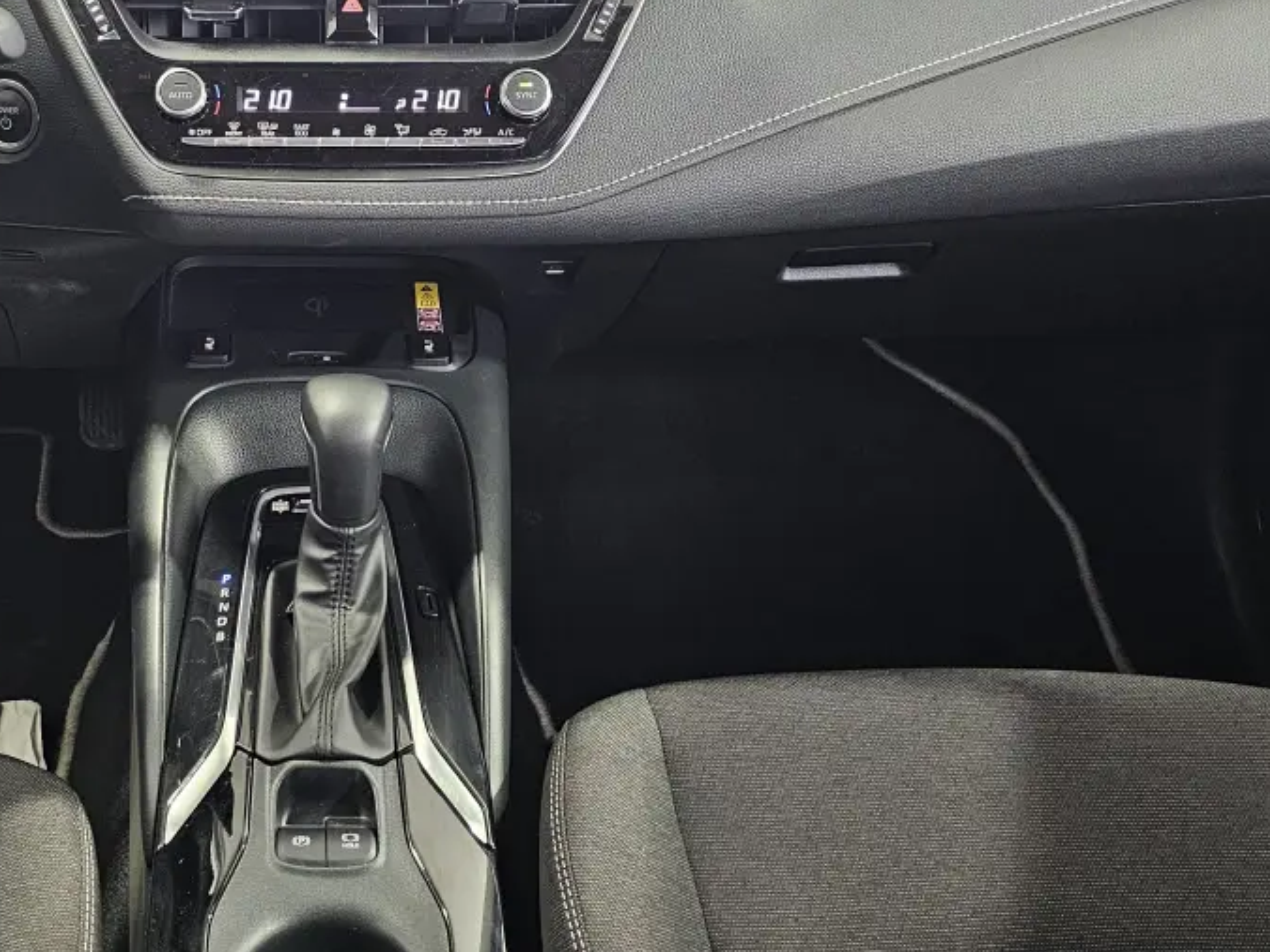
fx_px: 1798
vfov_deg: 29.5
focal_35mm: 49
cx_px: 302
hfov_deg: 37.8
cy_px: 334
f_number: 1.7
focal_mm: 6.3
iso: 320
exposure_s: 1/40.1
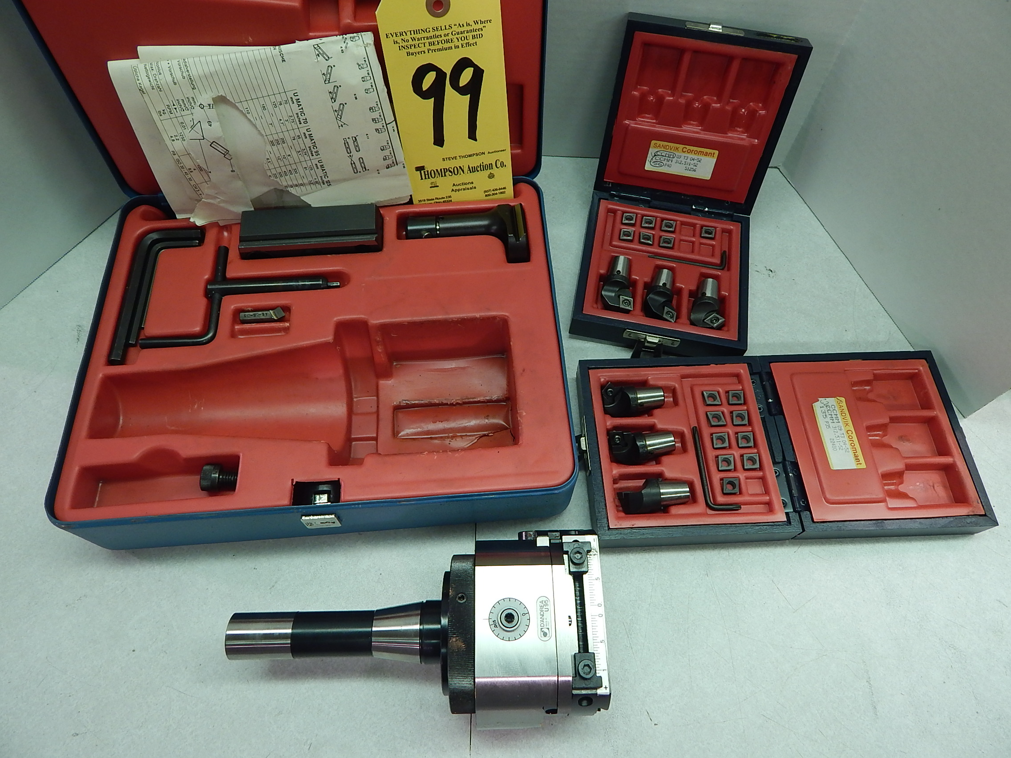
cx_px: 506
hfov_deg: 73.9
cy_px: 379
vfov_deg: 58.9
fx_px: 672
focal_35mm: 23
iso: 125
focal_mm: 4
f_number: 3
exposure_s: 1/30
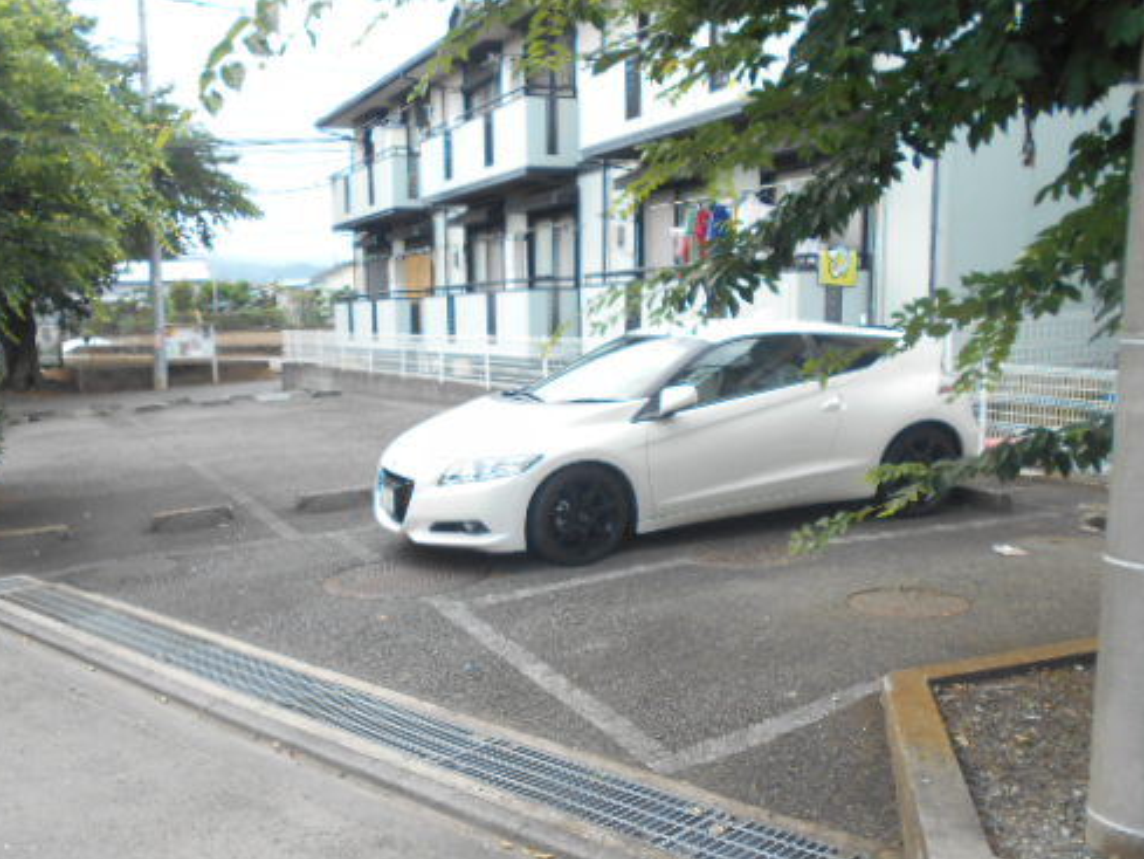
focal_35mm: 34
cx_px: 454
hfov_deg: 53.5
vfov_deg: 41.7
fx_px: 1124
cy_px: 485
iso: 80
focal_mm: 4.6
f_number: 3.2
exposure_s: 1/125
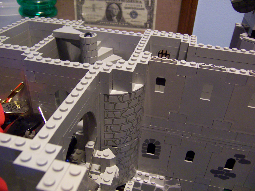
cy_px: 96
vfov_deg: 42.9
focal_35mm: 33
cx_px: 128
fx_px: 243
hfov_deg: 55.4
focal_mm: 5.5
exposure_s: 1/8
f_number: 2.8
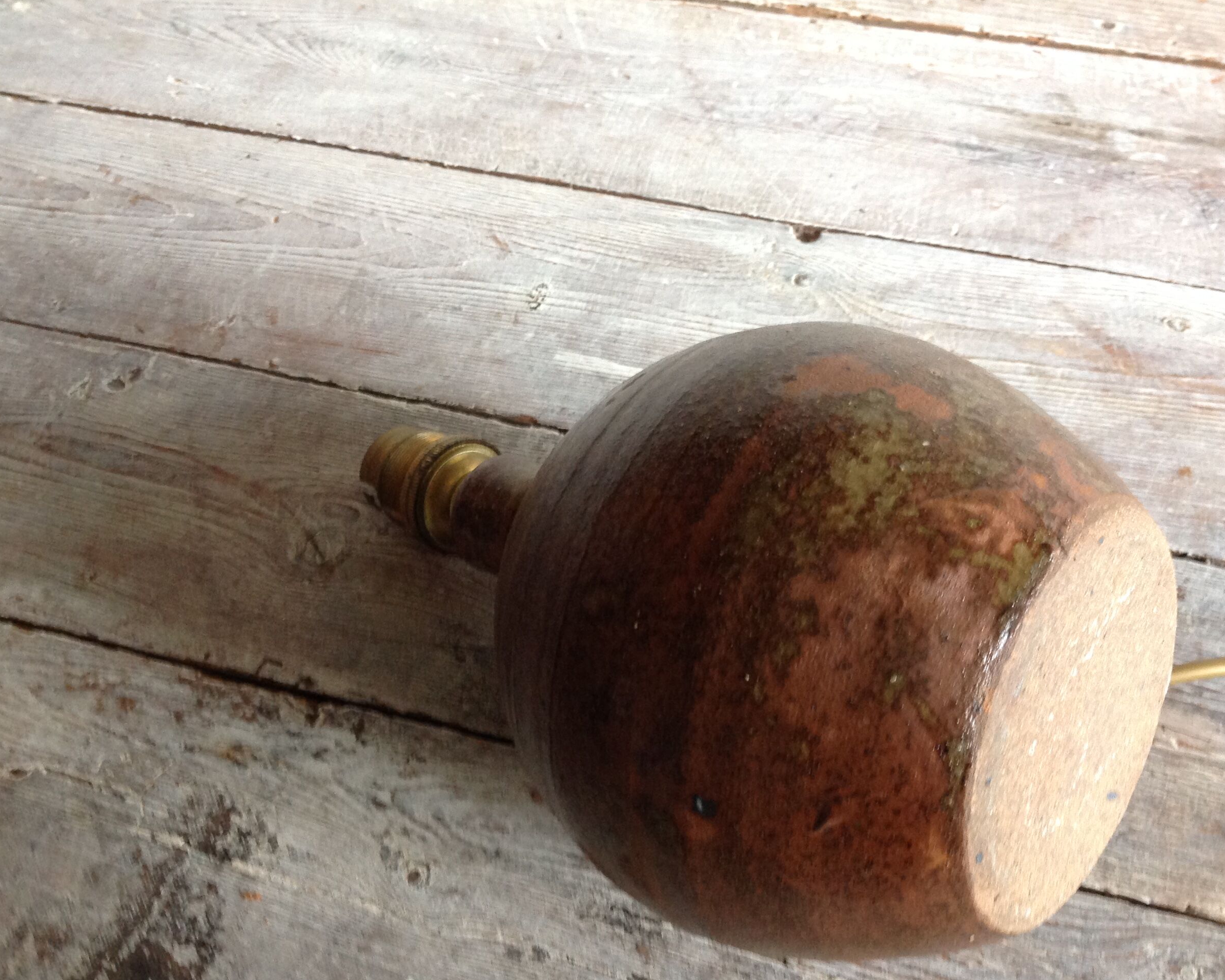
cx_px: 654
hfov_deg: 49.0
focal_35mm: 37
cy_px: 492
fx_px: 1341
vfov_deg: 40.1
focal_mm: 4.28
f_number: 2.4
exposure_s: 1/15
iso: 200
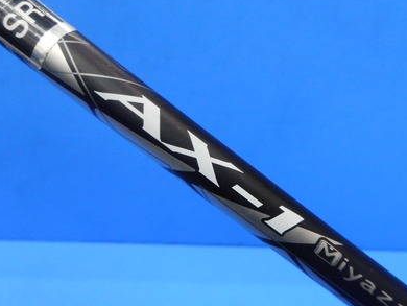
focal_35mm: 41
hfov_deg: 45.5
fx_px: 482
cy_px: 189
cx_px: 245
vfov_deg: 35.0
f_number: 3.7
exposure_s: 1/30
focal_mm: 4.5
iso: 140
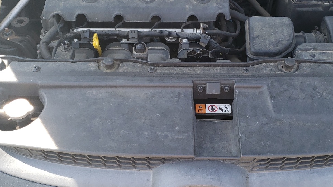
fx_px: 415
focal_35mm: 47
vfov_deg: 25.4
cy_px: 70
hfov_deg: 43.6
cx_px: 192
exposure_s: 1/357
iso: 50
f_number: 1.5
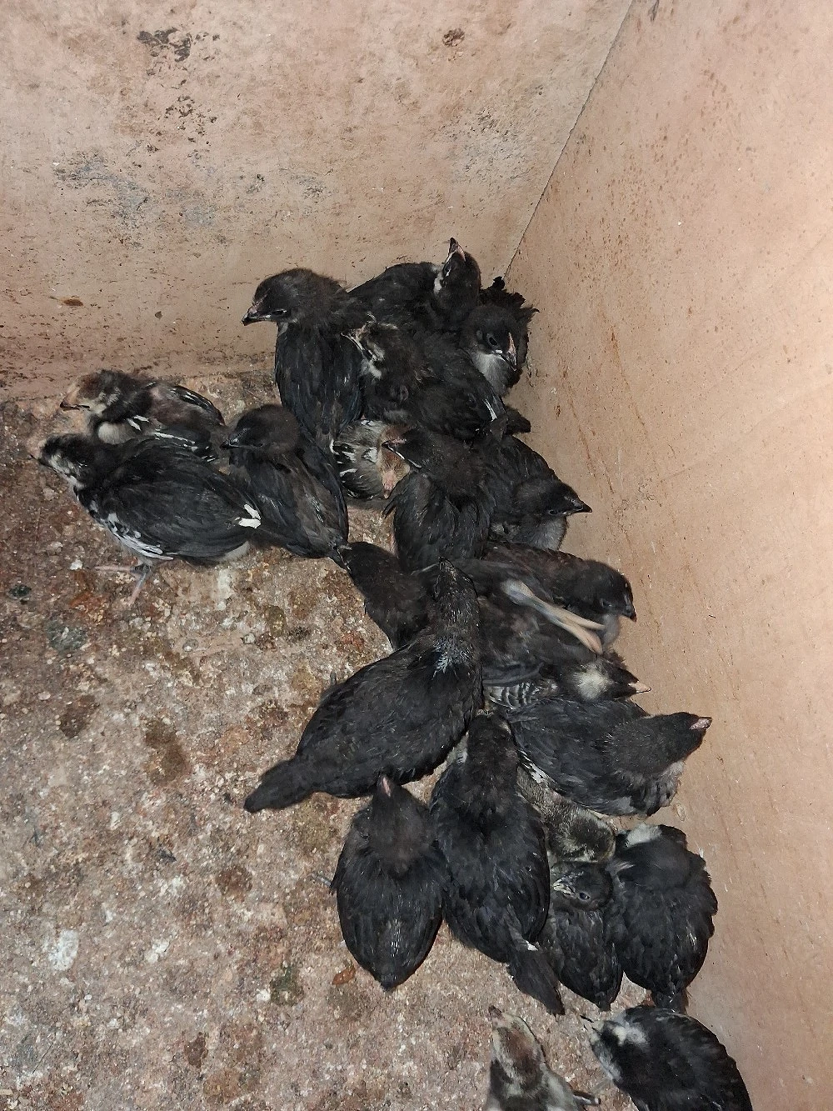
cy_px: 556
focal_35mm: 27
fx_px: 866
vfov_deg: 65.3
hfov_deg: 51.4
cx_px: 416
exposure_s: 1/50
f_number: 1.8
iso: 320
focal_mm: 4
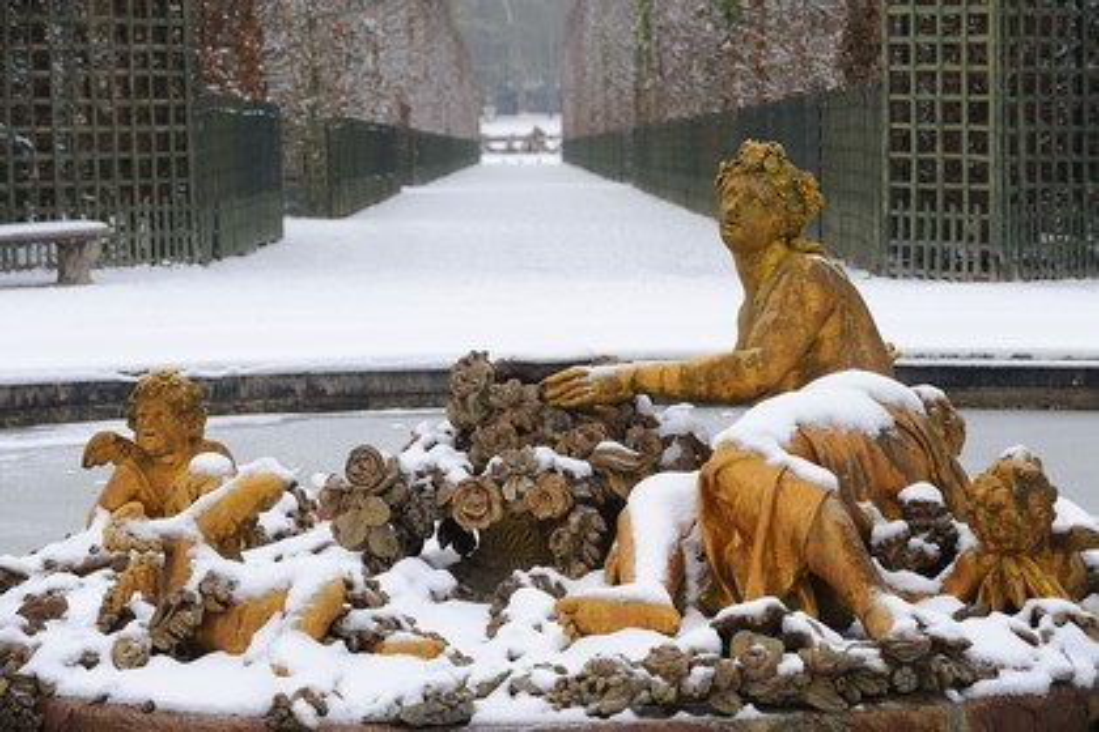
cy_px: 366
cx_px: 550
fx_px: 3541
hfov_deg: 17.6
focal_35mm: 116
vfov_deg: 11.8
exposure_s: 1/160
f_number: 7.1
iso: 400
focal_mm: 116
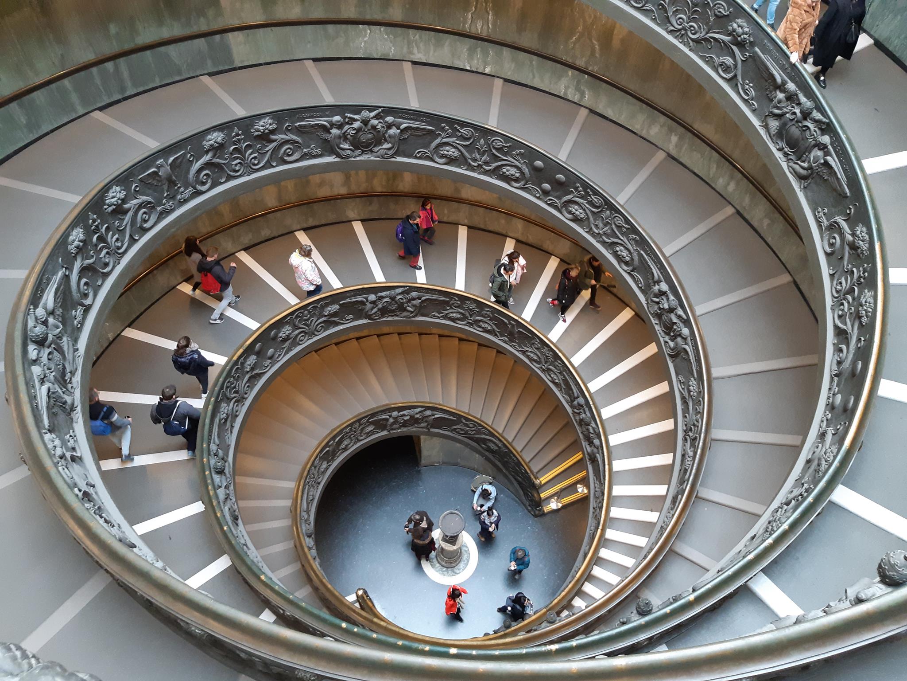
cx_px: 454
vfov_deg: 53.1
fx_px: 681
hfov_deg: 67.3
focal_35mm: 26
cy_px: 340
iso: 200
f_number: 1.7
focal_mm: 3.93
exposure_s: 1/33
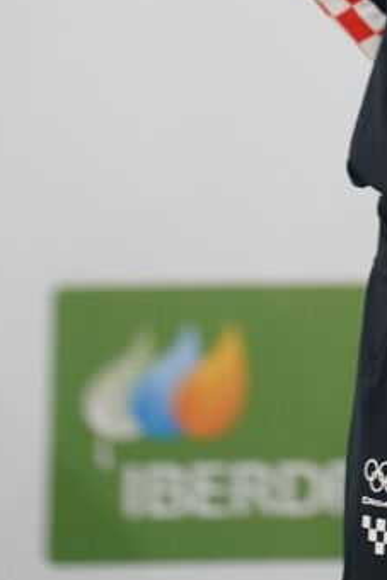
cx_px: 644
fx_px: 11372
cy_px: -322
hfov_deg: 1.9
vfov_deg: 2.9
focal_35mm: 706
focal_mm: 200
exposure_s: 1/320
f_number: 2.8
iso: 2000
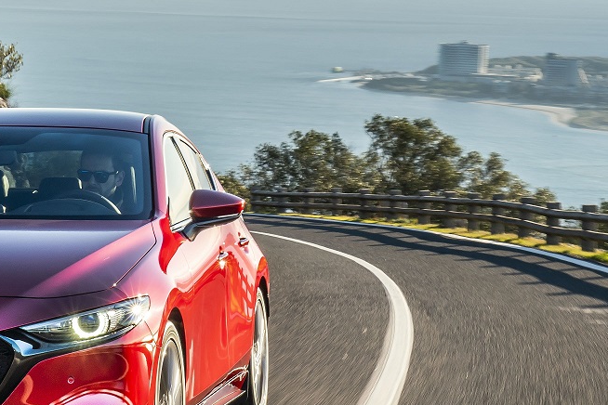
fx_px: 2516
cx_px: 212
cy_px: 148
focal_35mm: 149
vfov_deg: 9.2
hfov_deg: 13.8
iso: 100
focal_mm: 49
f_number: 16
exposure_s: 1/25
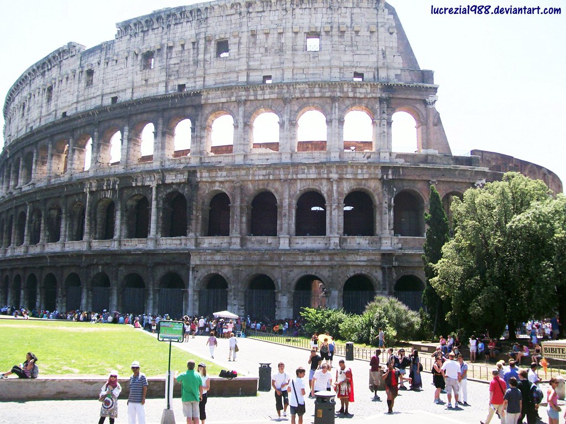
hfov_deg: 51.4
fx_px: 589
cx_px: 283
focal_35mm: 36
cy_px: 212
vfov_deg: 39.7
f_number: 2.7
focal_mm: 6
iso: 80
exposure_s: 1/765
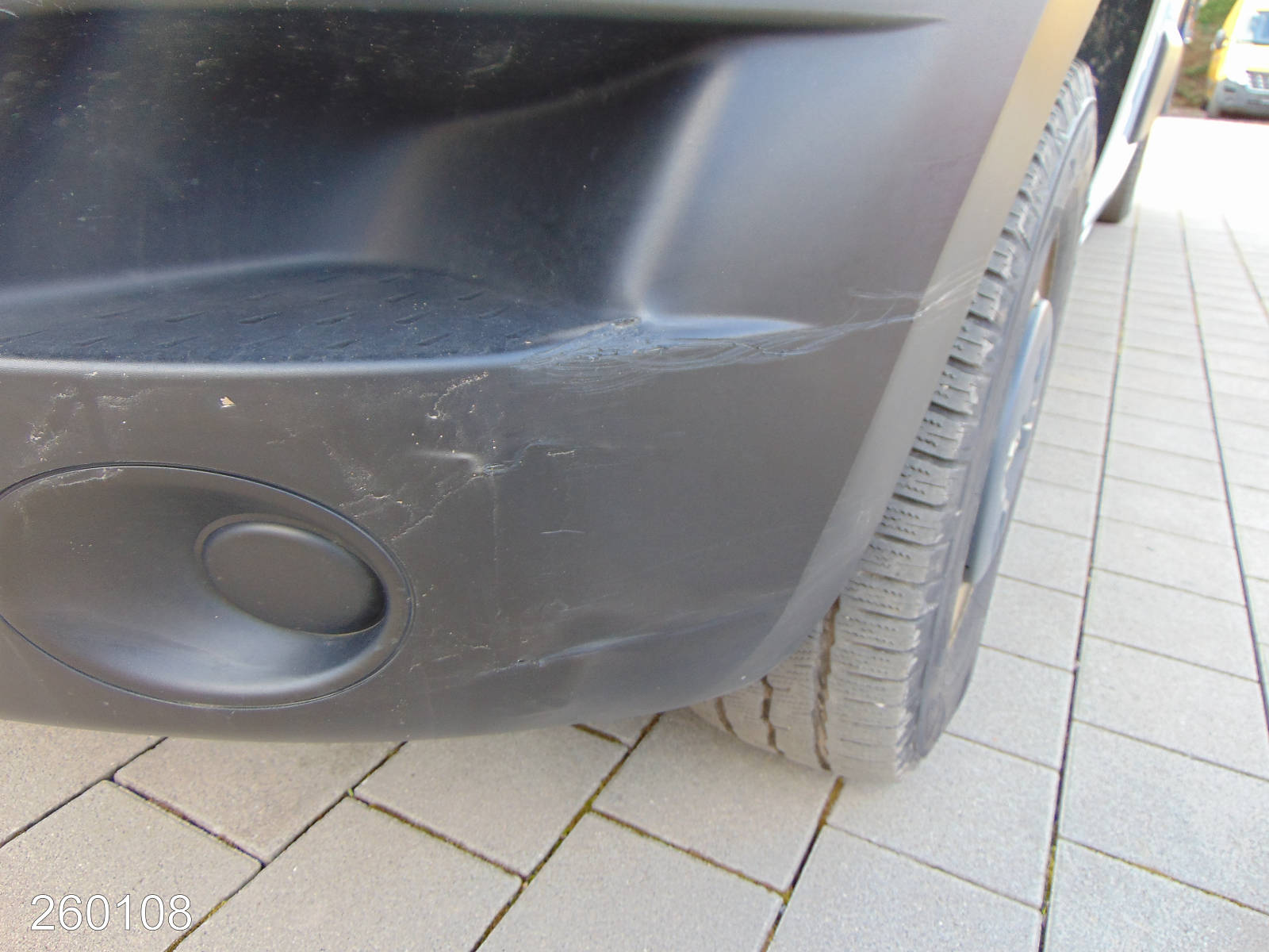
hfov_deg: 69.4
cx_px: 634
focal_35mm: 25
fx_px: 916
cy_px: 476
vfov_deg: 54.9
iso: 80
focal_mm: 4.5
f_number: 3
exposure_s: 1/250
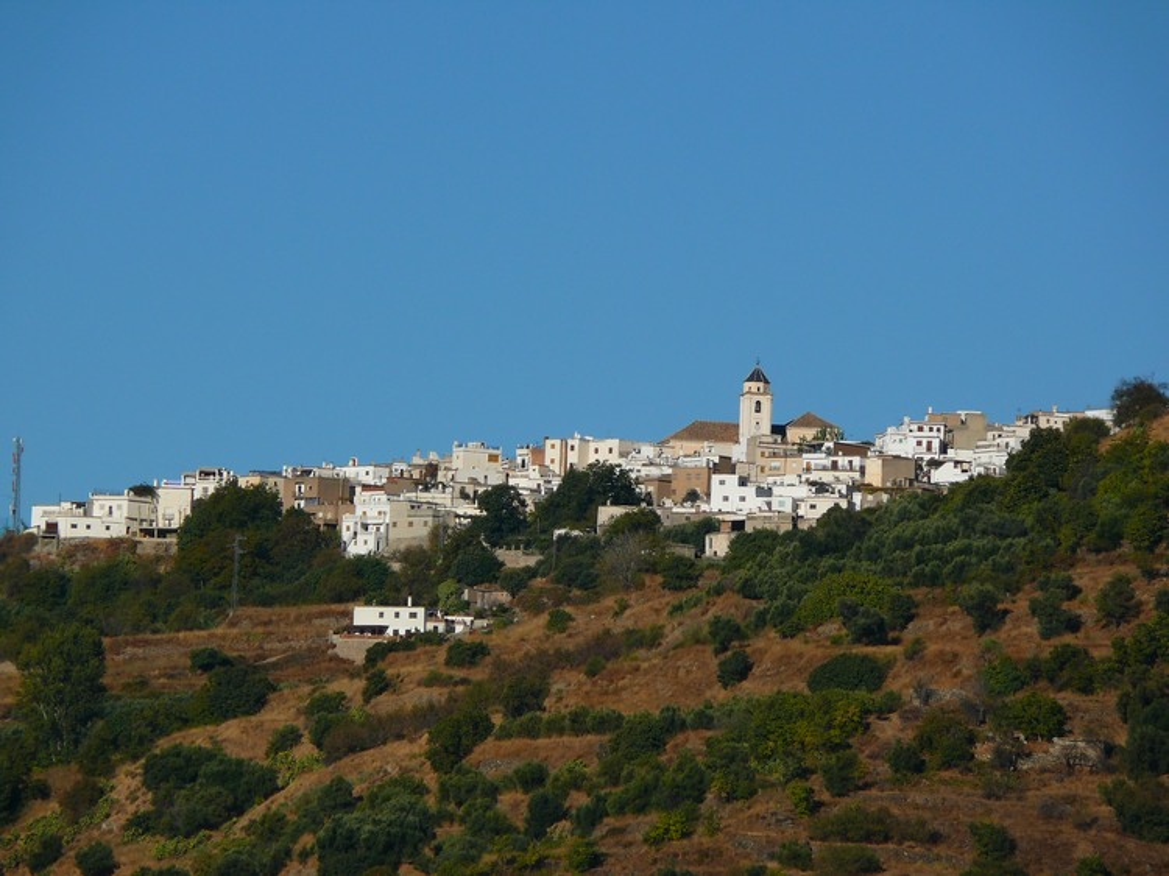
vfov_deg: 3.8
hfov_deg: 5.1
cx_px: 584
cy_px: 438
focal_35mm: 390
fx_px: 13166
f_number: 5.6
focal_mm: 82.5
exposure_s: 1/400
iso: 100
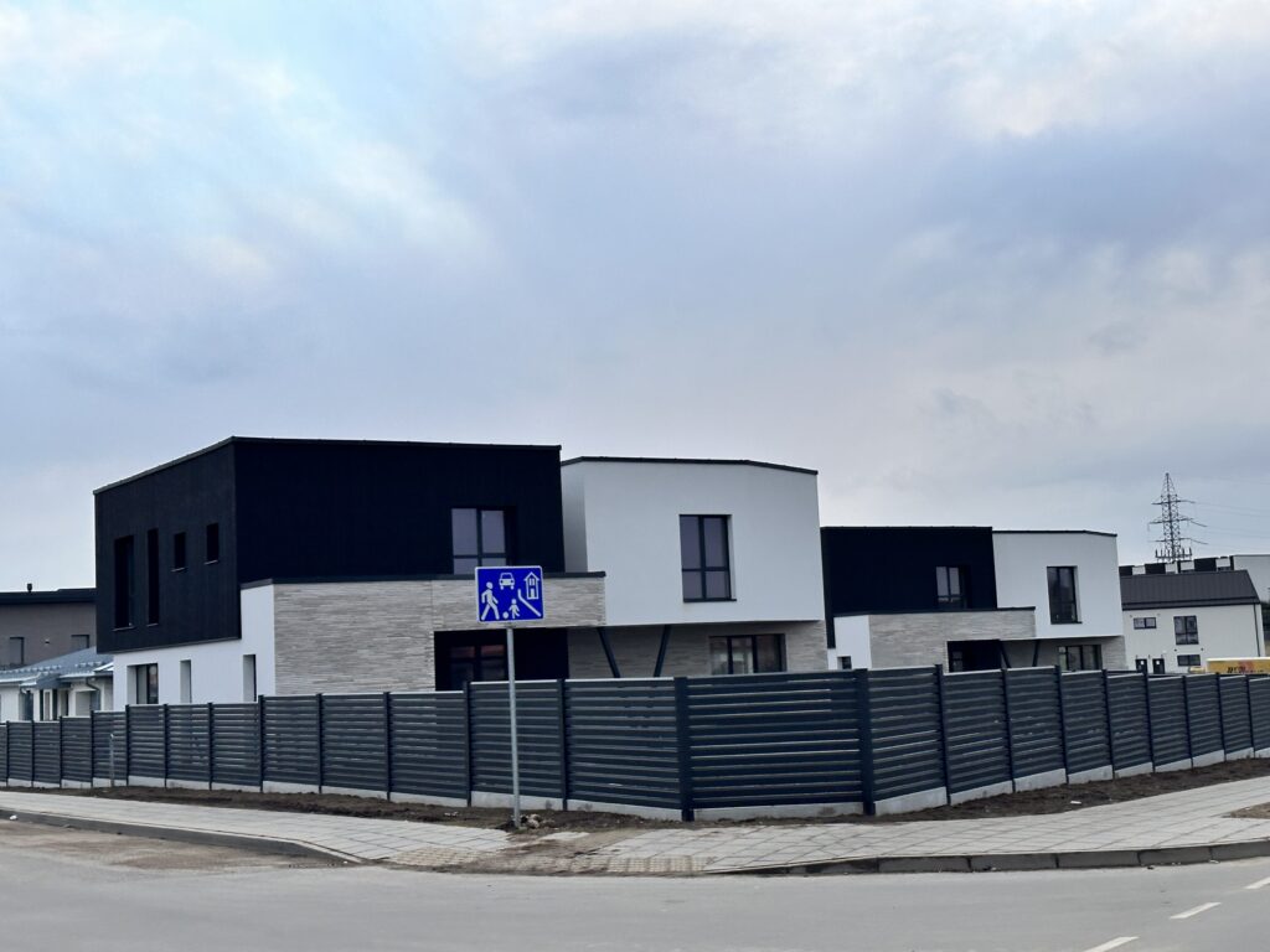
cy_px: 476
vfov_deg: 30.3
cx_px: 635
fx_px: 1761
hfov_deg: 39.7
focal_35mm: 48
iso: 64
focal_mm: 6.86
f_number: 1.78
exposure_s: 1/386
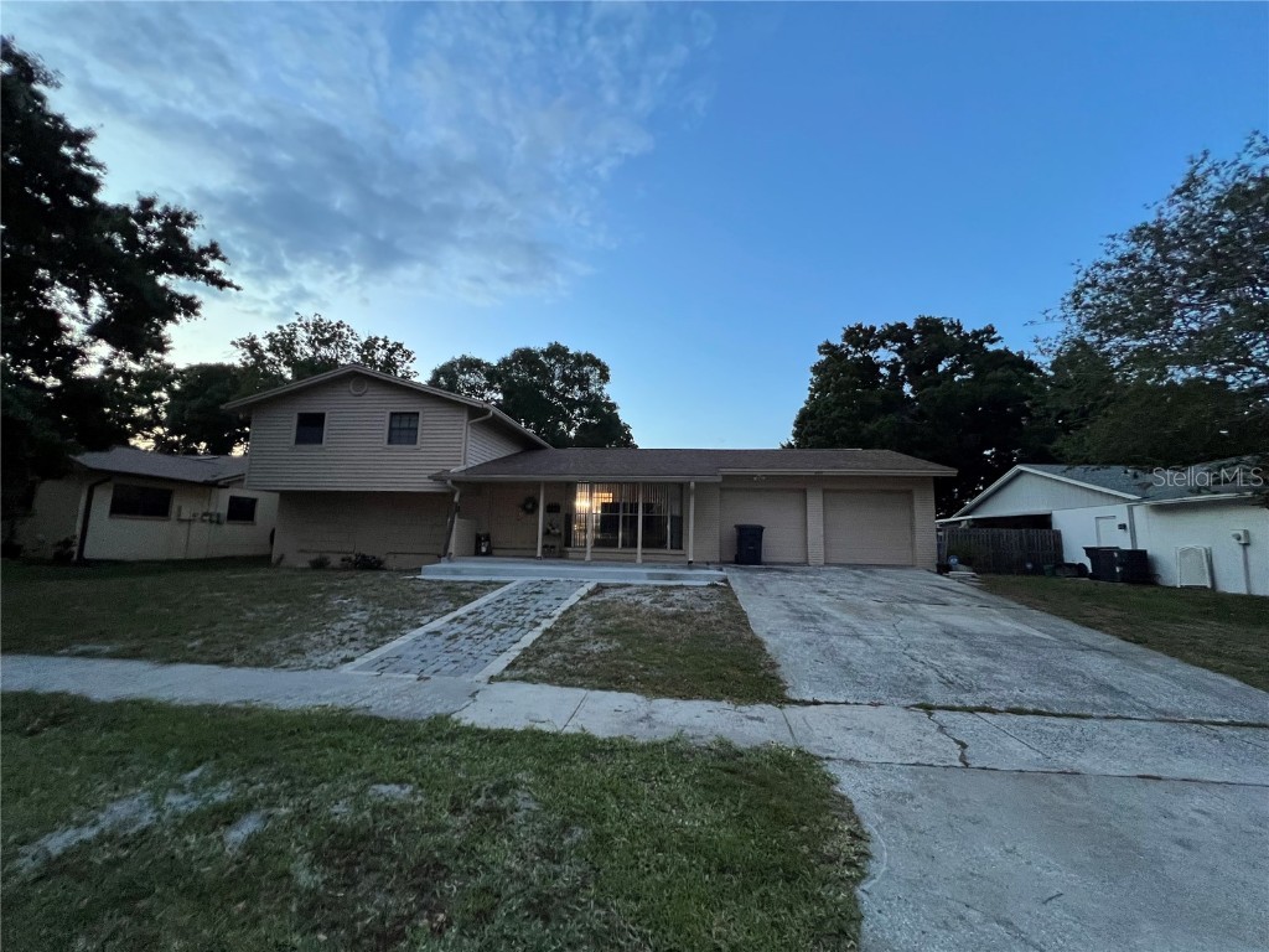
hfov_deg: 106.2
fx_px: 477
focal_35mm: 13
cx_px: 634
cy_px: 476
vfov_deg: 89.9
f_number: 1.8
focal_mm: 1.57
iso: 500
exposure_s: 1/60
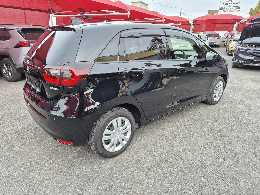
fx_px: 173
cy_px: 98
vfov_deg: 58.9
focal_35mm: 23
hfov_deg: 73.9
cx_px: 130
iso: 25
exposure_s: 1/235
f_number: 1.8
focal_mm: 5.4
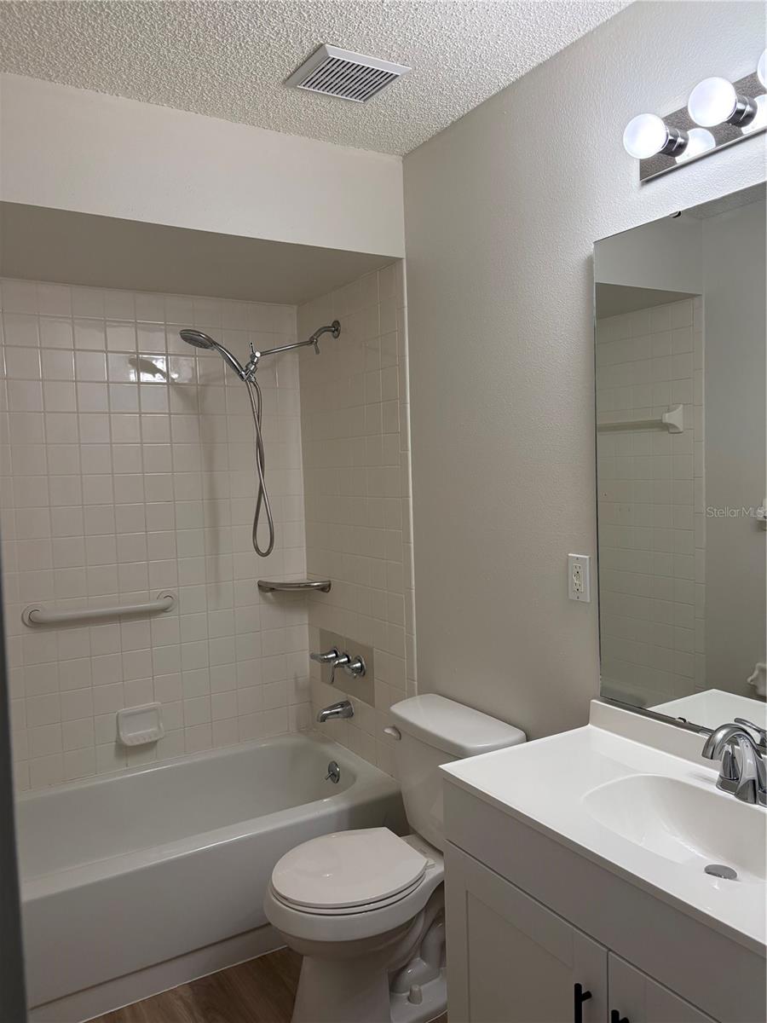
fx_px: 768
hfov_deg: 53.1
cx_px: 384
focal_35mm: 26
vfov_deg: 67.3
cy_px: 512
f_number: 1.6
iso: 125
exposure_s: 1/185
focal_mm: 5.96
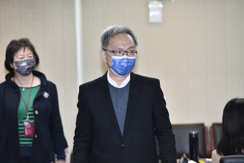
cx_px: 122
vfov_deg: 9.1
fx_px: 1017
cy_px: 82
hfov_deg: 13.7
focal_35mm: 150
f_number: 4
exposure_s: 1/250
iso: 800
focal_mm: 150
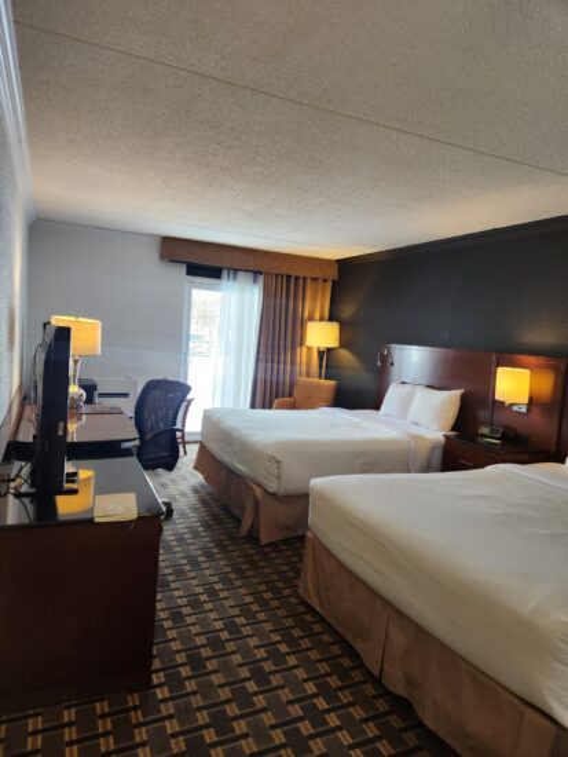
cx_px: 284
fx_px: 503
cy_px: 378
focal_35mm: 23
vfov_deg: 73.9
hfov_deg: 58.9
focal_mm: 5.4
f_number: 1.8
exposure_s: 1/120
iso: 100
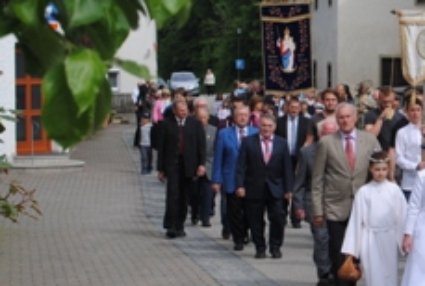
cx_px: 510
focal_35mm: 159
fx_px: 1882
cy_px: 76
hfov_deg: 12.6
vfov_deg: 8.7
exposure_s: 1/250
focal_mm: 38
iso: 100
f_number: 8
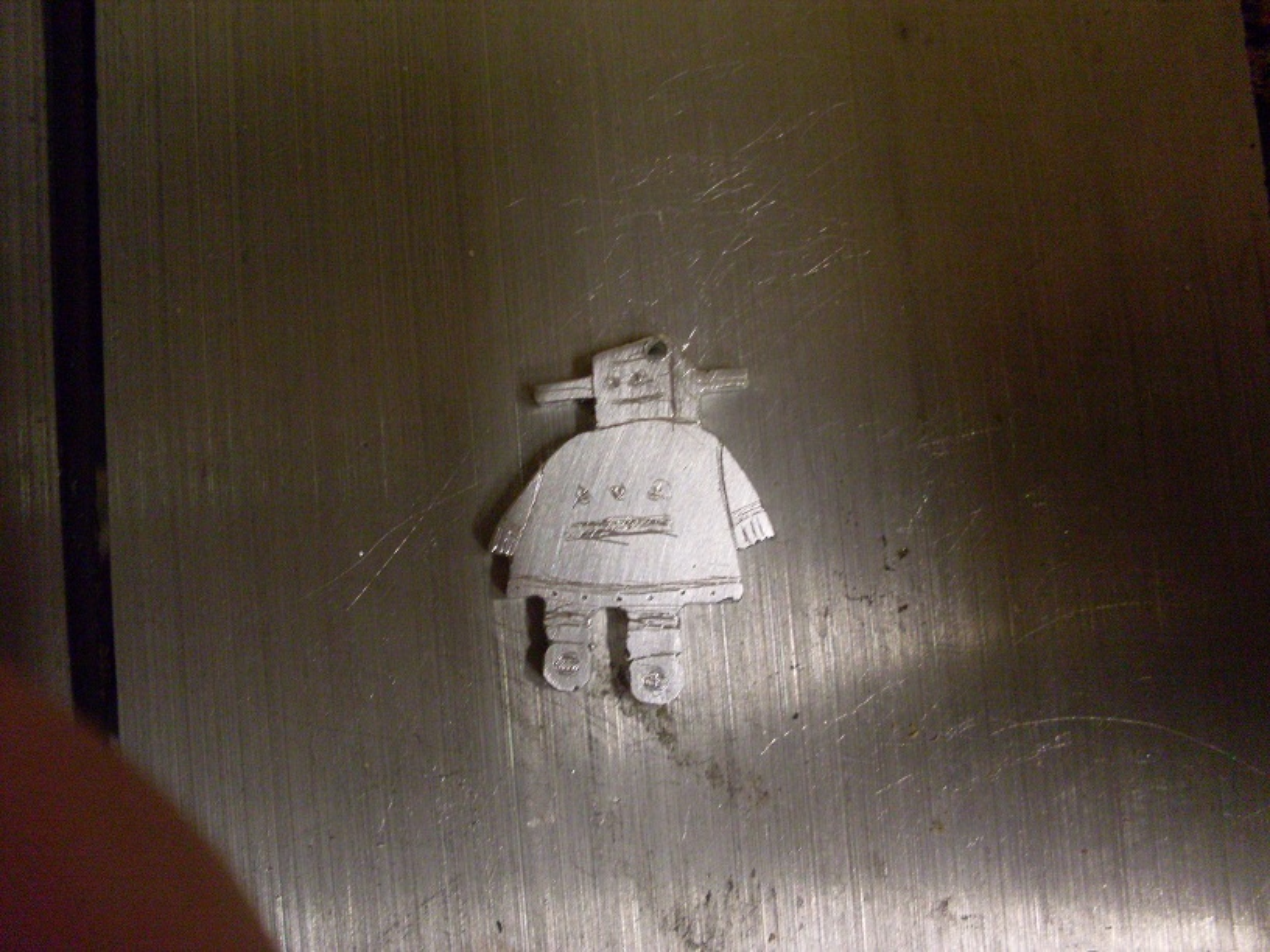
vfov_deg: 37.7
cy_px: 476
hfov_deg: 49.0
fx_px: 1394
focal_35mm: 38
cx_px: 635
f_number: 2.8
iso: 200
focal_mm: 6.3
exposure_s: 1/45
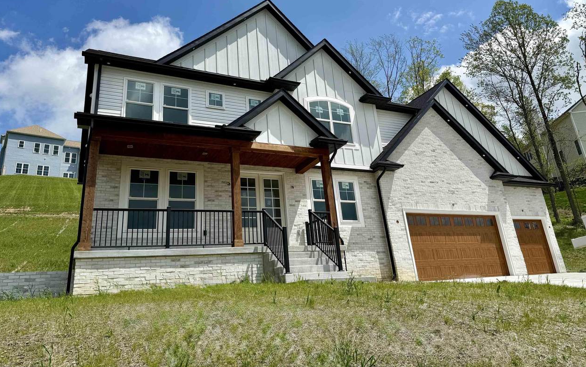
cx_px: 294
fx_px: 415
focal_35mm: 26
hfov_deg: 70.4
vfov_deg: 47.3
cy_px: 146
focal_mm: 6.76
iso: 80
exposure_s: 1/7353
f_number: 1.78
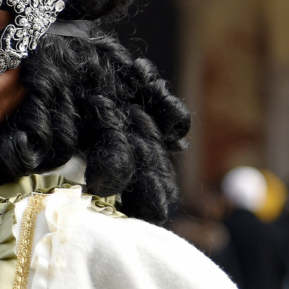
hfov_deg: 5.7
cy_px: -72
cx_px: -288
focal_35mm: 302
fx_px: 2853
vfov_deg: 5.8
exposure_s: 1/400
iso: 100
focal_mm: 66
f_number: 4
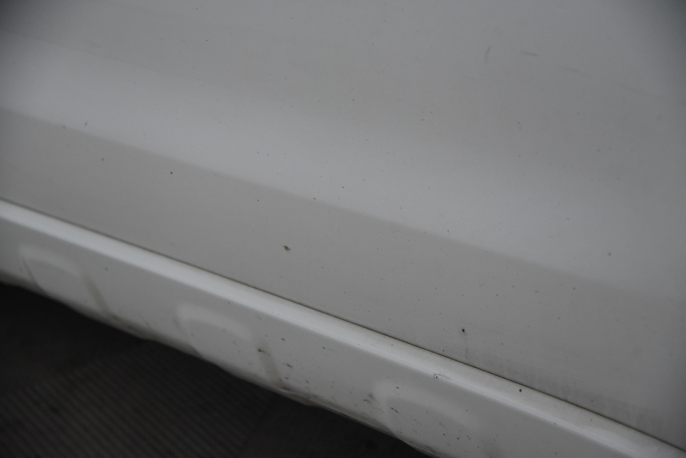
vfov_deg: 21.9
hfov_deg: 32.4
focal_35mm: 62
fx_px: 1182
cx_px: 343
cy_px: 229
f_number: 4
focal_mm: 62
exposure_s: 1/500
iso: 4000
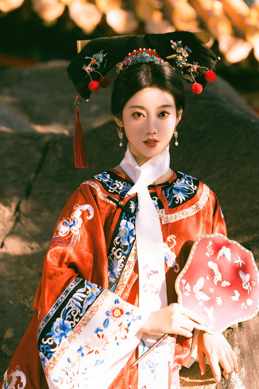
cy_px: 194
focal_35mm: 105
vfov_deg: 19.5
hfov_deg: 13.0
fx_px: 1133
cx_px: 130
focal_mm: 105
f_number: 3.5
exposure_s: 1/200
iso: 100
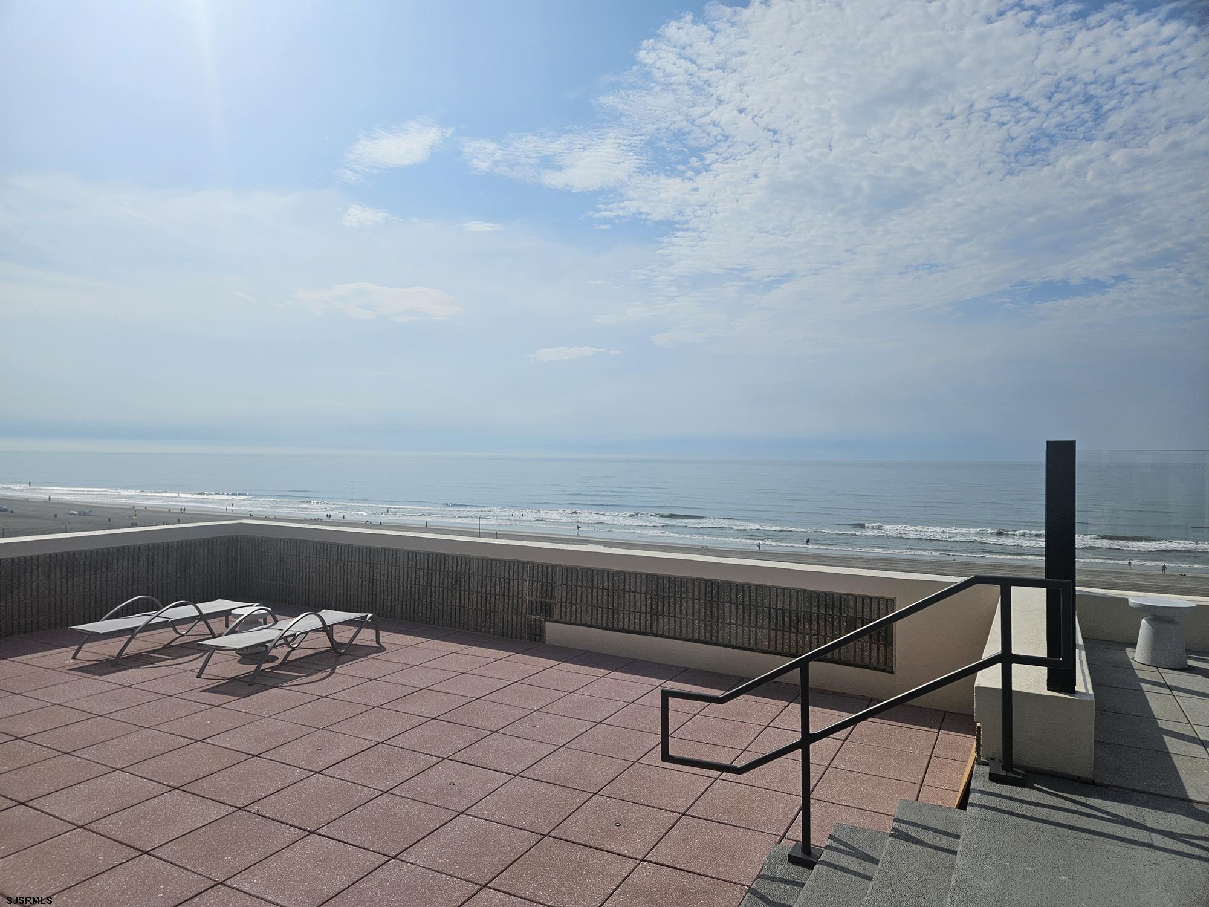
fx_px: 803
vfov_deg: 58.9
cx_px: 604
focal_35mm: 23
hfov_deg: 73.9
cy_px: 454
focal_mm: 5.4
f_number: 1.8
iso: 25
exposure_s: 1/7630
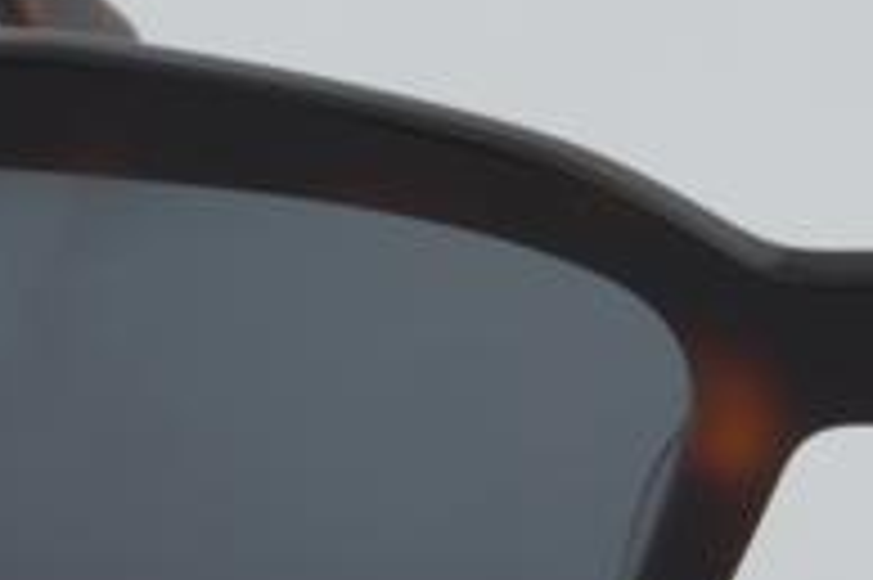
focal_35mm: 232
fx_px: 5621
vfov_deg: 5.9
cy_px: 324
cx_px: 864
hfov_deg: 8.8
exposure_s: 1/3
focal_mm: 50
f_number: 32
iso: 100
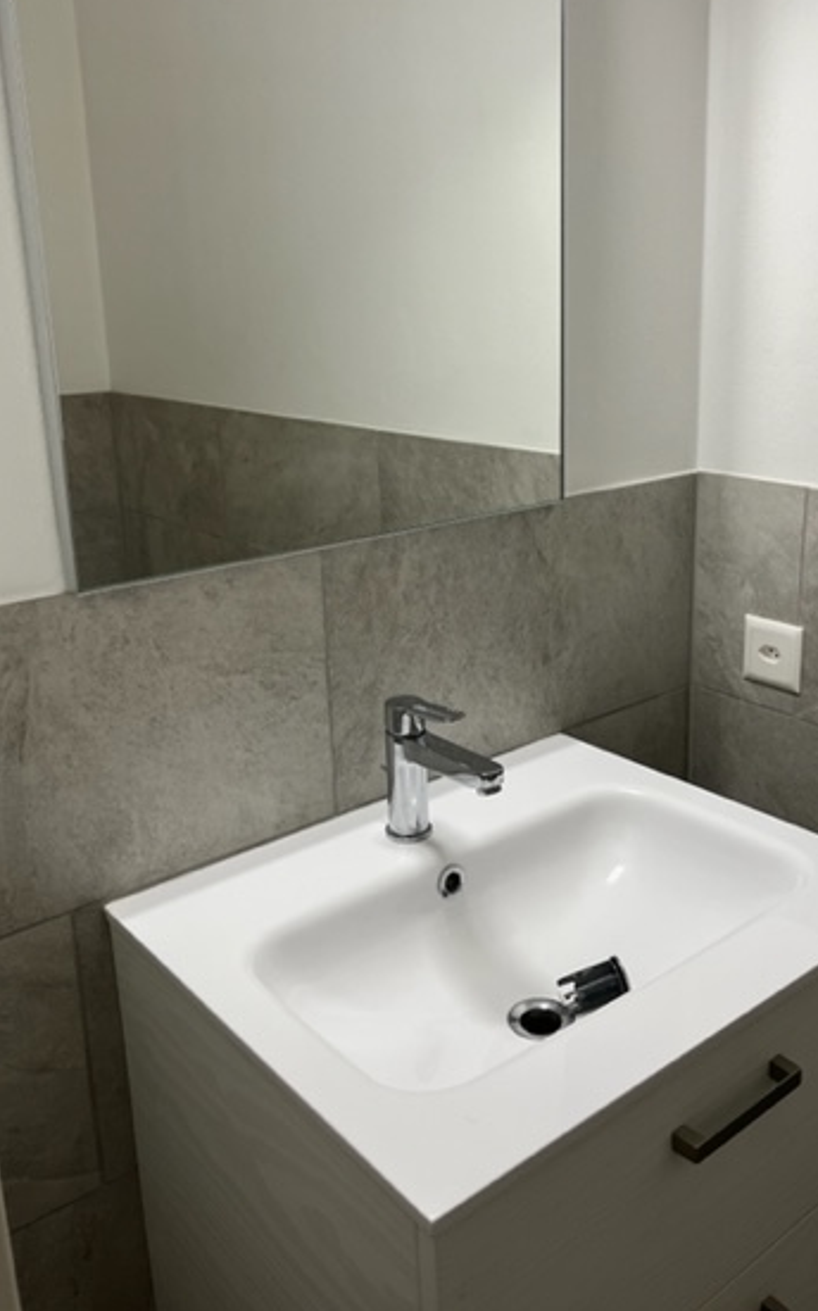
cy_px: 573
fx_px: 1142
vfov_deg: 59.5
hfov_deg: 39.3
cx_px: 454
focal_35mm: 32
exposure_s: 1/100
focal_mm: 5.1
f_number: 1.6
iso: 80
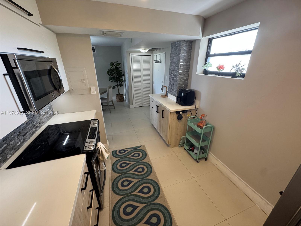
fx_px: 122
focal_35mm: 14
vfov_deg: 85.7
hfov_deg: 102.1
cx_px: 150
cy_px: 113
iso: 160
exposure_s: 1/60
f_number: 2.2
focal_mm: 2.22
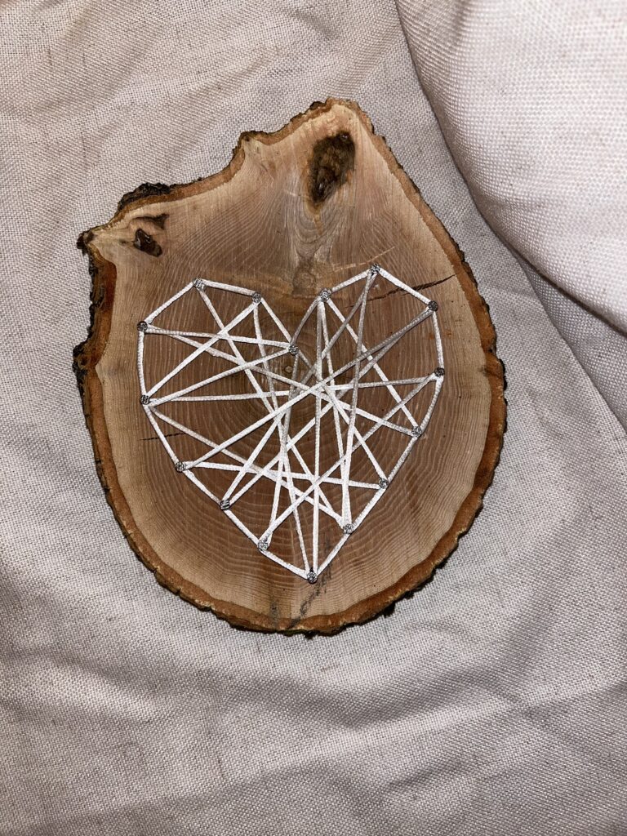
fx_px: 628
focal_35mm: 26
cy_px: 418
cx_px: 314
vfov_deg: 67.3
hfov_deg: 53.1
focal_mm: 5.1
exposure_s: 1/72
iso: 40
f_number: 1.6
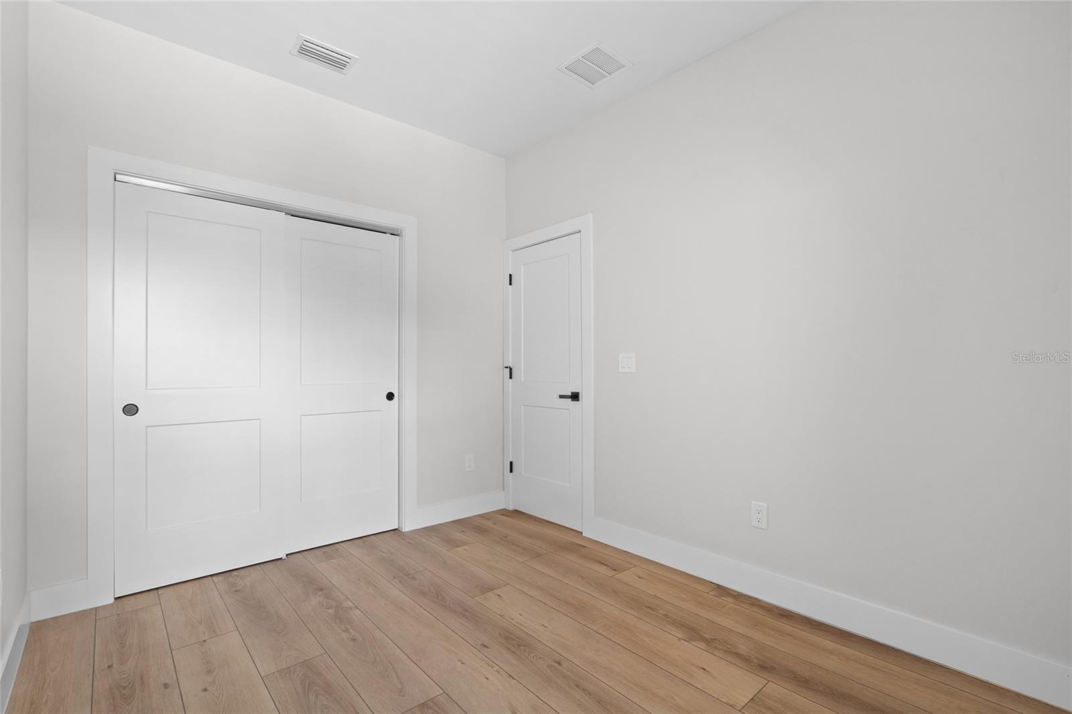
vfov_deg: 73.7
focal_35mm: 16
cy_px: 357
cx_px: 536
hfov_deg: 96.7
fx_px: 476
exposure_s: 2
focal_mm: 16
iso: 250
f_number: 9
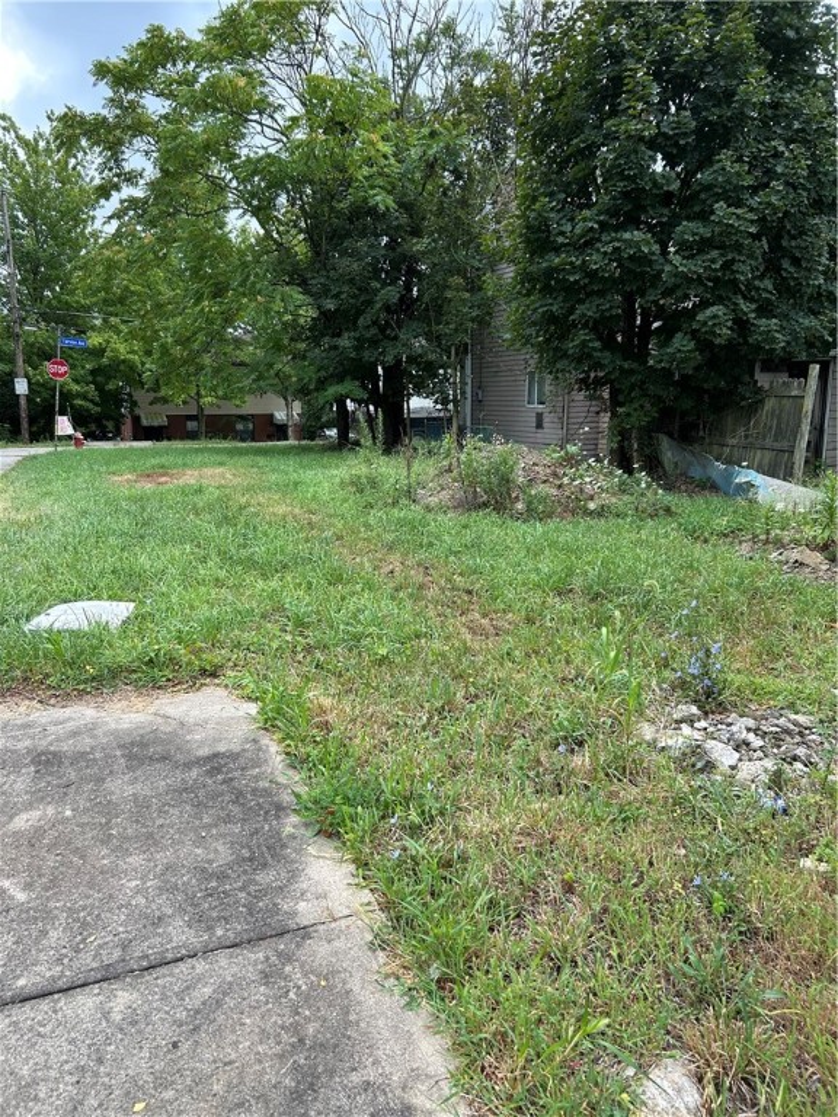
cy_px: 558
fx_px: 839
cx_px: 419
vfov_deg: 67.3
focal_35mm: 26
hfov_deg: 53.1
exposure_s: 1/820
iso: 50
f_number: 1.5
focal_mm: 5.7
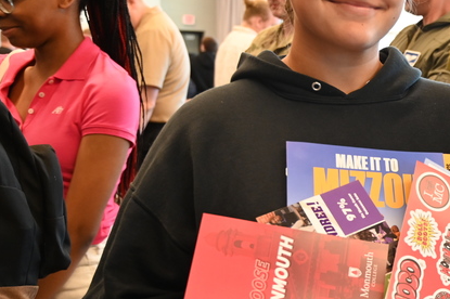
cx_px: 479
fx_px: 940
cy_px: 201
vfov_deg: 18.0
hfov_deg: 25.2
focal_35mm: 75
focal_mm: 30.5
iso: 2000
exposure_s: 1/125
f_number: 4
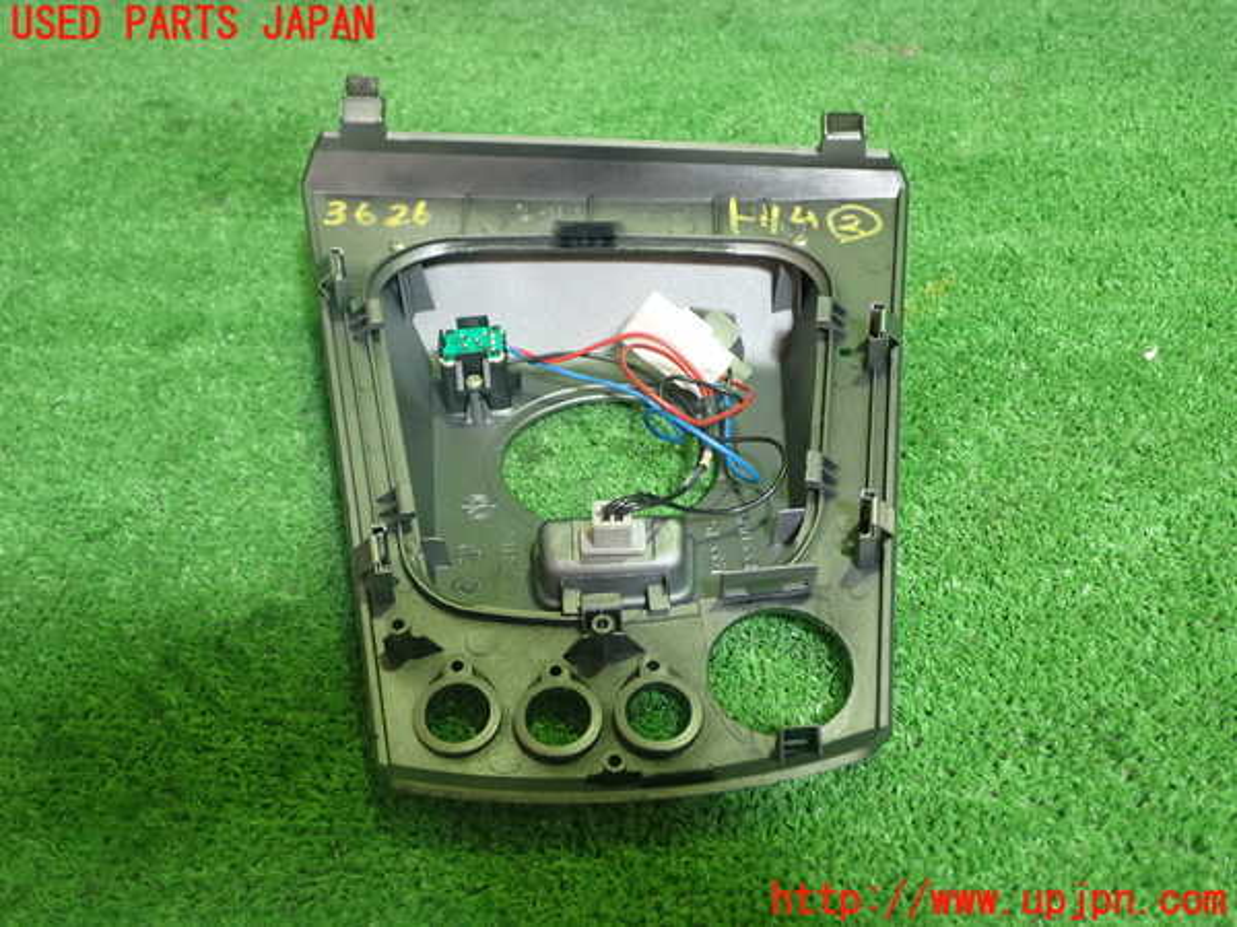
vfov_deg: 39.7
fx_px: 1286
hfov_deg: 51.4
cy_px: 464
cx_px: 618
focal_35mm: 36
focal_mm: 6.37
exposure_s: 1/40
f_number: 2.5
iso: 320
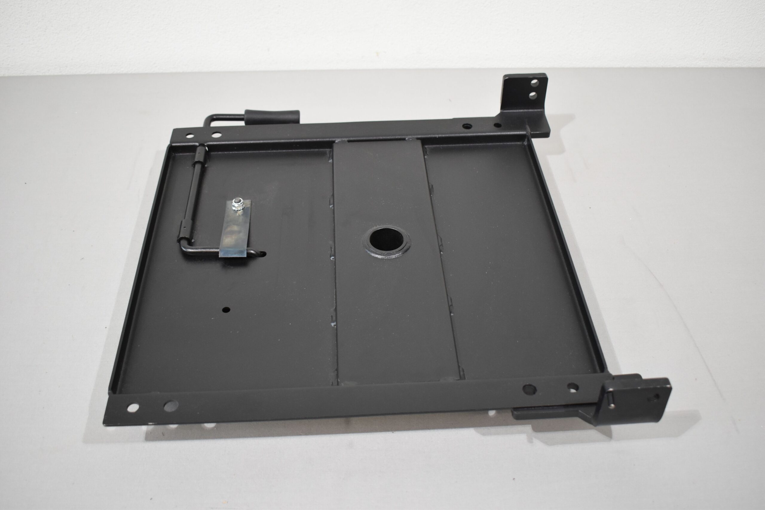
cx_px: 382
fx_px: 765
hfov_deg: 53.1
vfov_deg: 36.9
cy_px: 255
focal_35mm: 36
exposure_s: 1/125
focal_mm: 24
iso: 900
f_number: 4
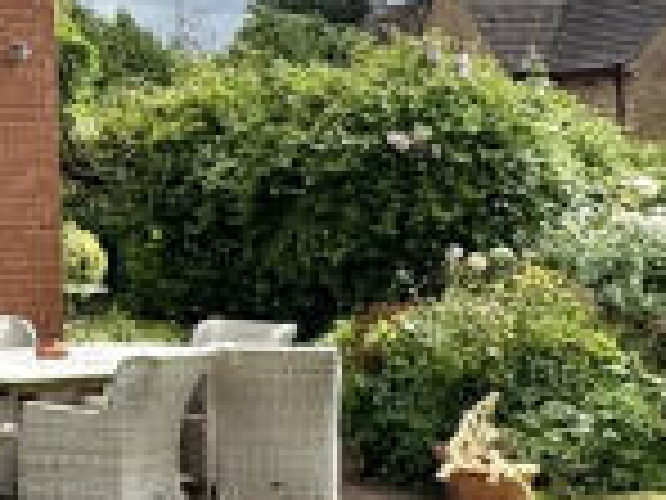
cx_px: -477
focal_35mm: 97
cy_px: 50
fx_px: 1866
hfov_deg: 17.1
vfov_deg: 15.1
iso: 50
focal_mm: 2.22
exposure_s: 1/1832
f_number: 2.2
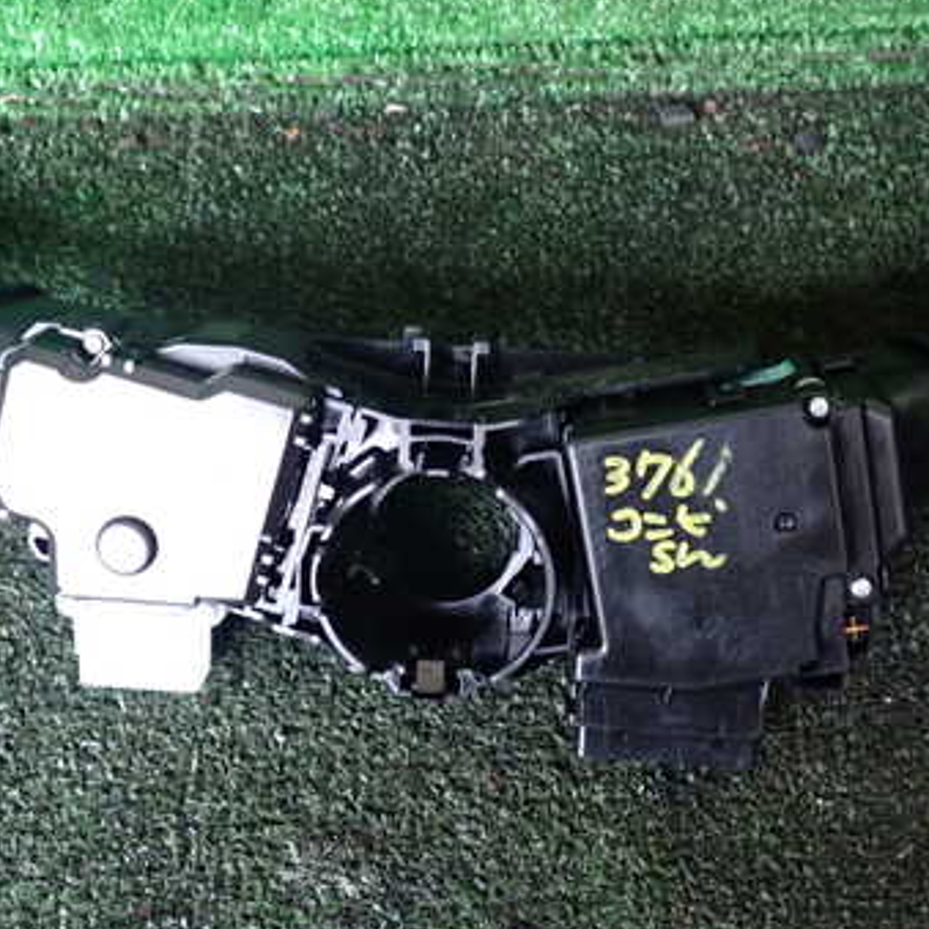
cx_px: 463
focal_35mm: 47
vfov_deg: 36.0
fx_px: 1427
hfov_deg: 36.1
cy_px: 400
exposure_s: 1/20
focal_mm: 5.4
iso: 800
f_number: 2.3
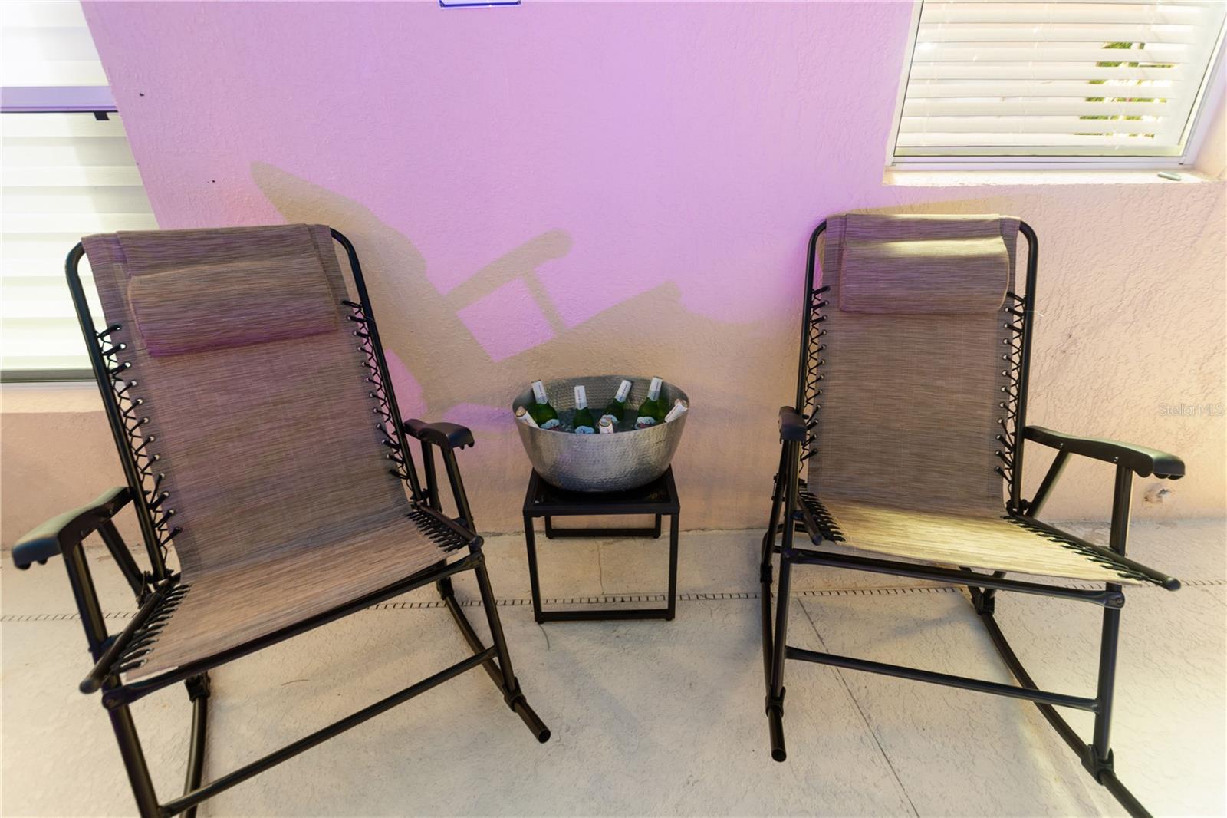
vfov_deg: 77.3
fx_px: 511
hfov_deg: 100.4
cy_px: 409
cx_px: 614
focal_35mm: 15
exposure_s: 1/2.5
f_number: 4.5
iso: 400
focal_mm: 10
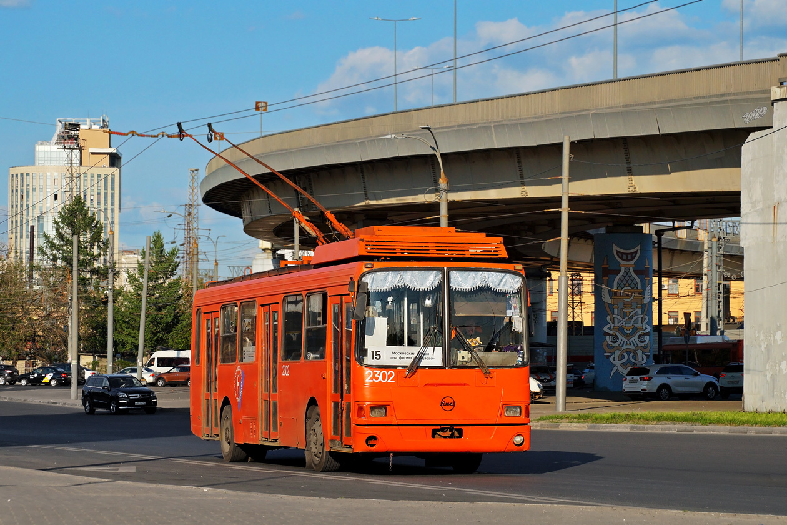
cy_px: 262
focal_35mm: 105
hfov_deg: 19.5
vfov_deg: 13.0
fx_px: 2295
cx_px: 394
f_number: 8
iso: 200
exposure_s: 1/1000
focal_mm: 70
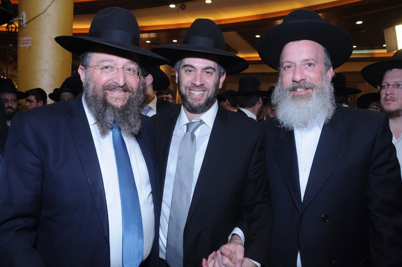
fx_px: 301
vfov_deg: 47.8
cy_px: 134
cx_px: 201
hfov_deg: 67.4
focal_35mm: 27
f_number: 6.3
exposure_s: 1/100
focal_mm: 18
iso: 500
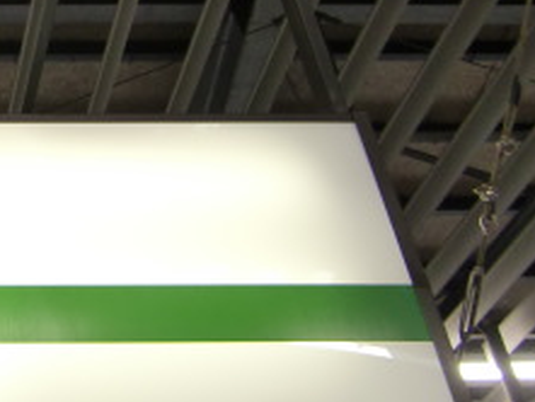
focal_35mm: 81
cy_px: 85
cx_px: -196
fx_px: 1253
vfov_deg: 18.1
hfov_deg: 21.4
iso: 100
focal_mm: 4.9
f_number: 2.6
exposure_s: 1/60
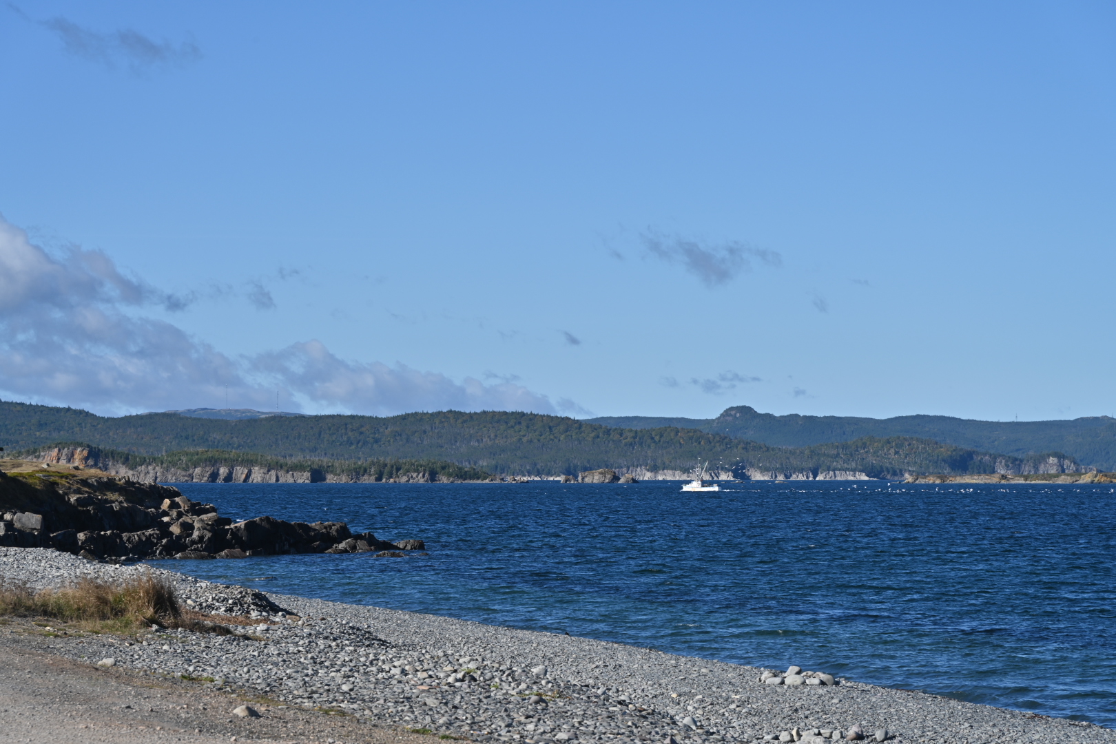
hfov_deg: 17.1
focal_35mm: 120
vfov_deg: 11.4
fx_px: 3720
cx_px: 558
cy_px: 372
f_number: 11
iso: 100
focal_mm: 120
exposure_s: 1/320
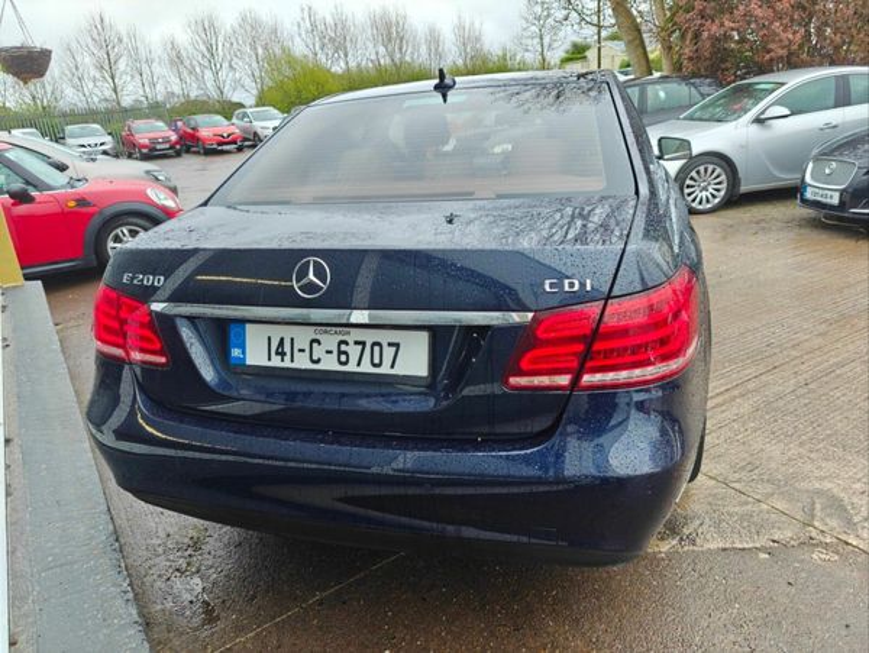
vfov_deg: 56.9
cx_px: 434
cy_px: 326
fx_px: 603
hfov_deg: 71.6
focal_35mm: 24
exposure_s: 1/100
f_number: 1.7
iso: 125
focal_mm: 6.06
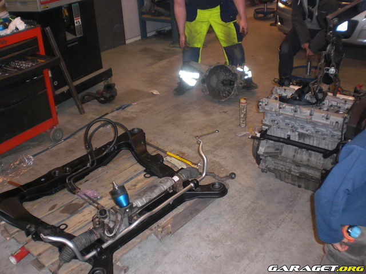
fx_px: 381
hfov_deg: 51.4
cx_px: 183
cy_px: 137
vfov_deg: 39.7
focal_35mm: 36
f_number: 3.1
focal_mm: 6.3
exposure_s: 1/60
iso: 200
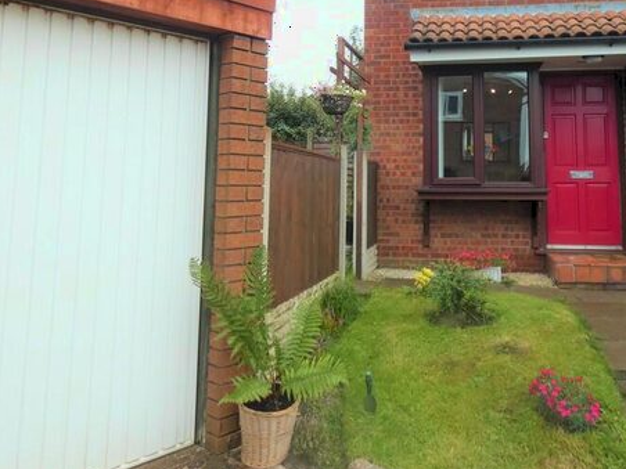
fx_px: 561
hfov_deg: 57.6
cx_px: 393
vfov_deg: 44.0
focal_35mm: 31
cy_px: 120
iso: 80
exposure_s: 1/200
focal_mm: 3.6
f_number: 2.8
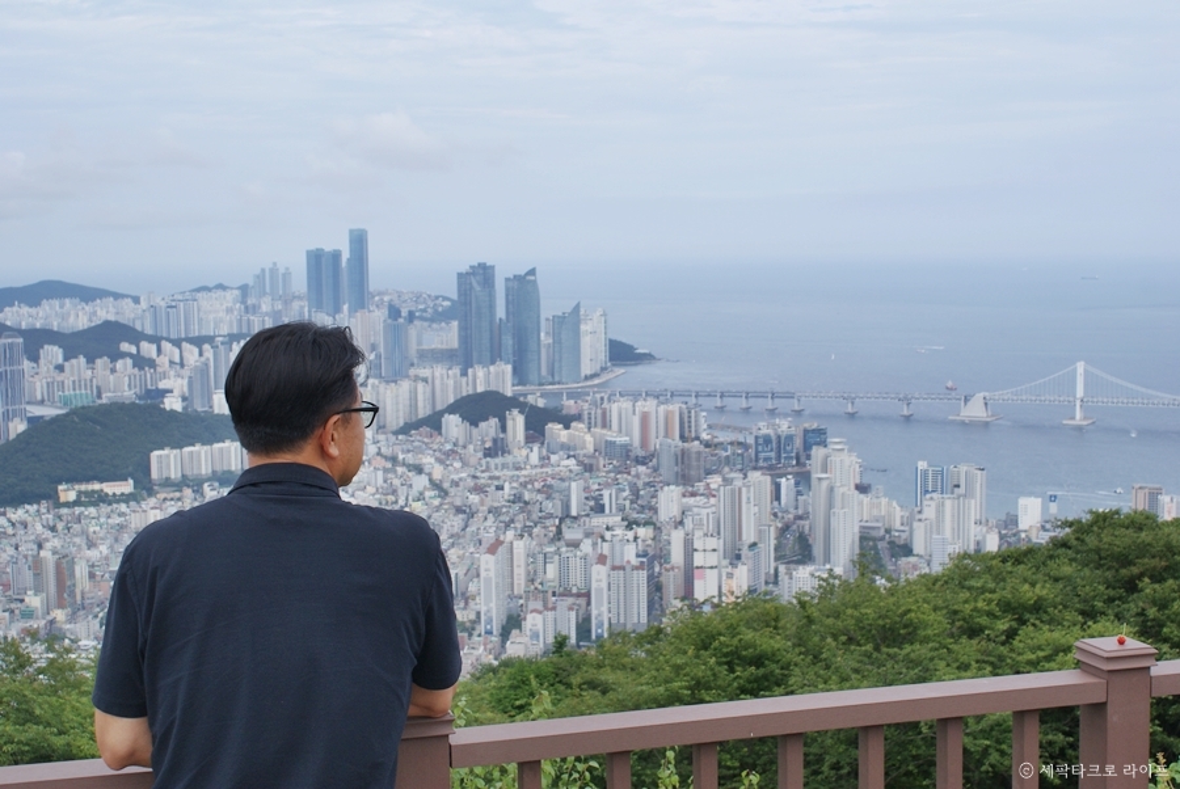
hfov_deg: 37.8
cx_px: 590
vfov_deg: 25.8
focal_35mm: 52
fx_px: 1722
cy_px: 394
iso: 100
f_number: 9
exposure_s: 1/160
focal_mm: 35
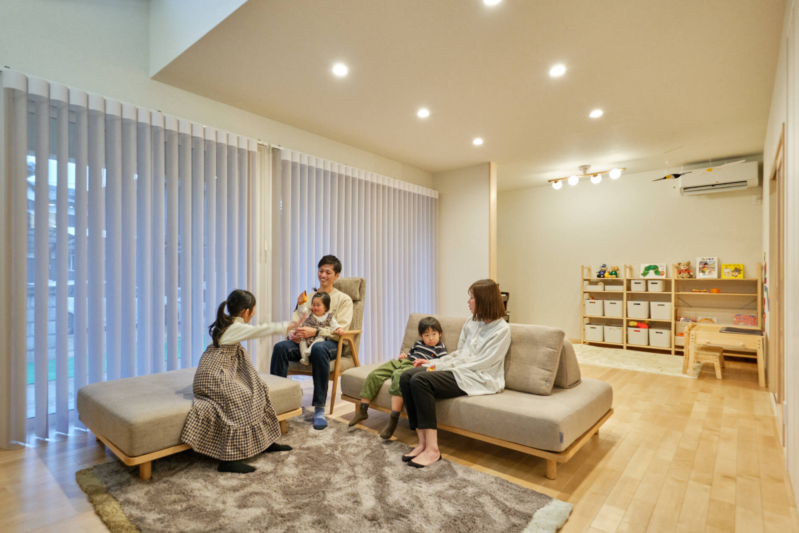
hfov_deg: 90.0
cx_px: 384
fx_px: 399
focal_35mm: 18
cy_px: 277
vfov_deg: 67.4
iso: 1000
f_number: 4
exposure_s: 1/40
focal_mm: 11
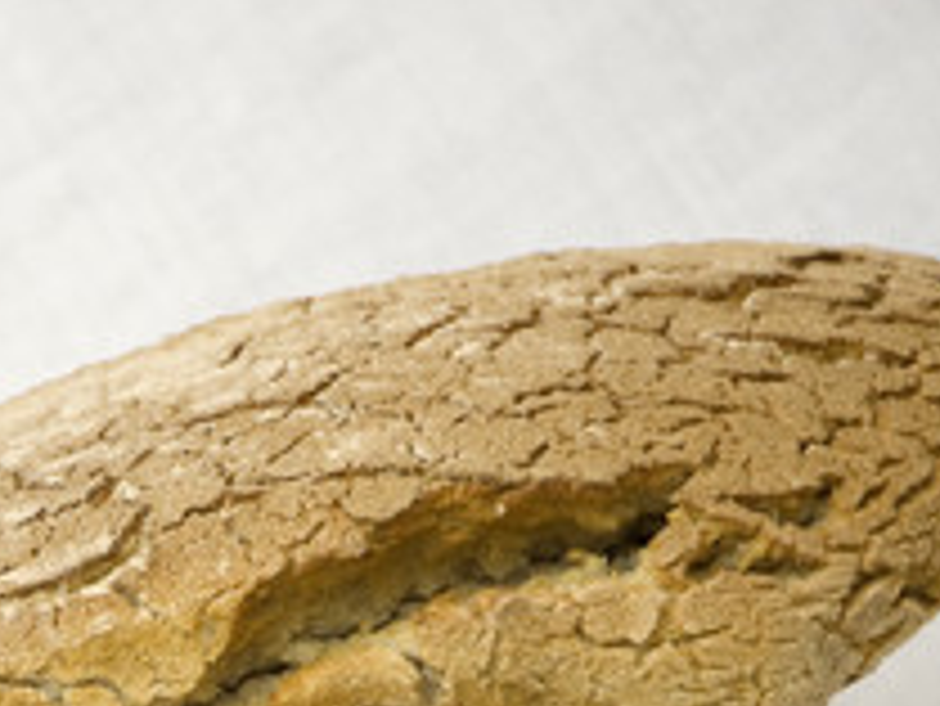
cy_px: 841
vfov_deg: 6.2
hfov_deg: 8.2
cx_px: 9
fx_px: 6521
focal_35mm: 240
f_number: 5.6
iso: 200
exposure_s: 1/4
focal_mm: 90
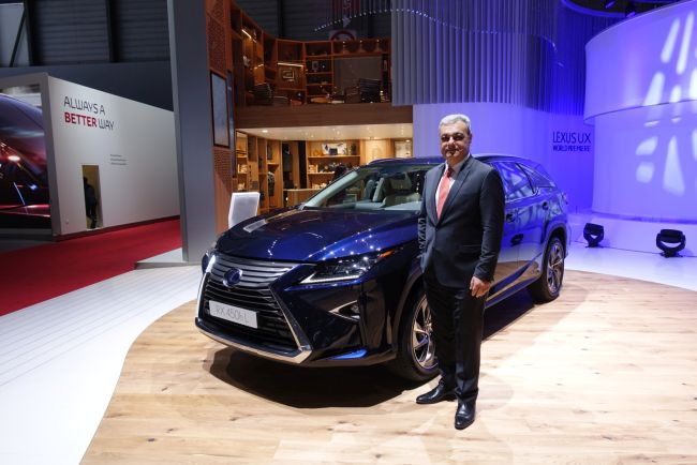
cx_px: 348
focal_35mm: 24
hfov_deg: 73.7
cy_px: 232
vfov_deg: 53.2
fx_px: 465
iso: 125
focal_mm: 8.8
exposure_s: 1/80
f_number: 3.2
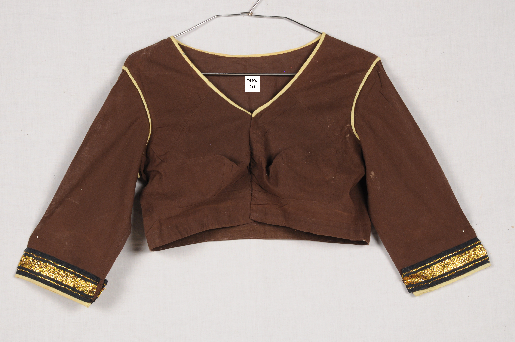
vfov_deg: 13.8
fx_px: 1415
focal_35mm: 99
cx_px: 258
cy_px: 171
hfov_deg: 20.6
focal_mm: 66
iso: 400
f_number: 16
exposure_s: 1/3
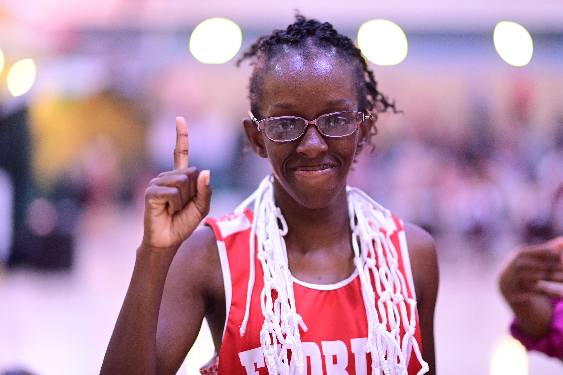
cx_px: 282
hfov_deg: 23.9
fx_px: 1329
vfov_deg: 16.1
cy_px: 188
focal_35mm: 85
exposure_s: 1/320
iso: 4000
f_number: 1.4
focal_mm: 85
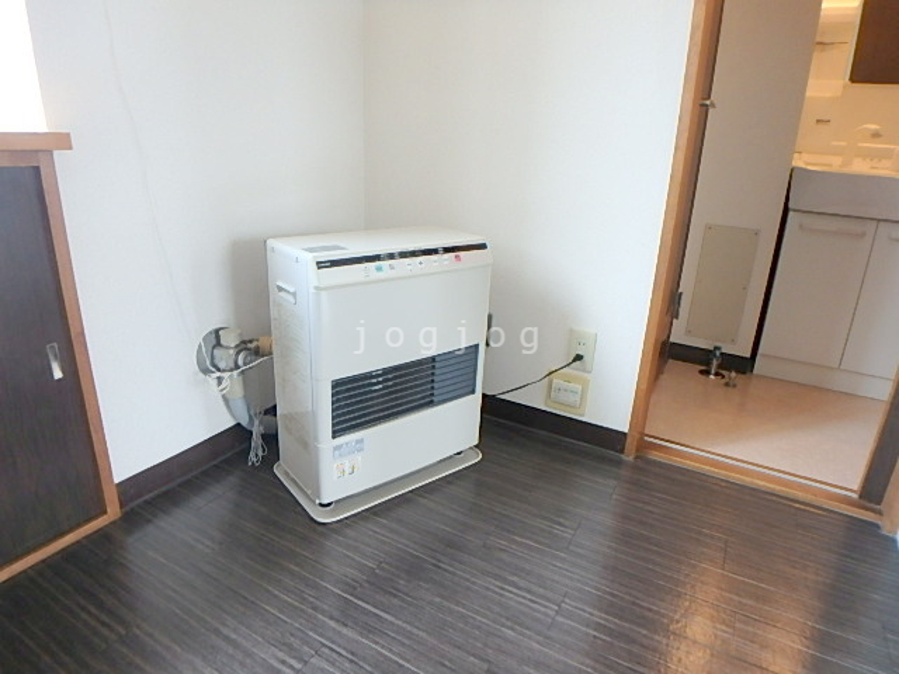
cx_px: 450
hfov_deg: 79.0
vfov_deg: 63.4
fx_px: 545
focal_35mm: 21
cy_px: 337
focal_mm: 3.7
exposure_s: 1/30
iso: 200
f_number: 3.5
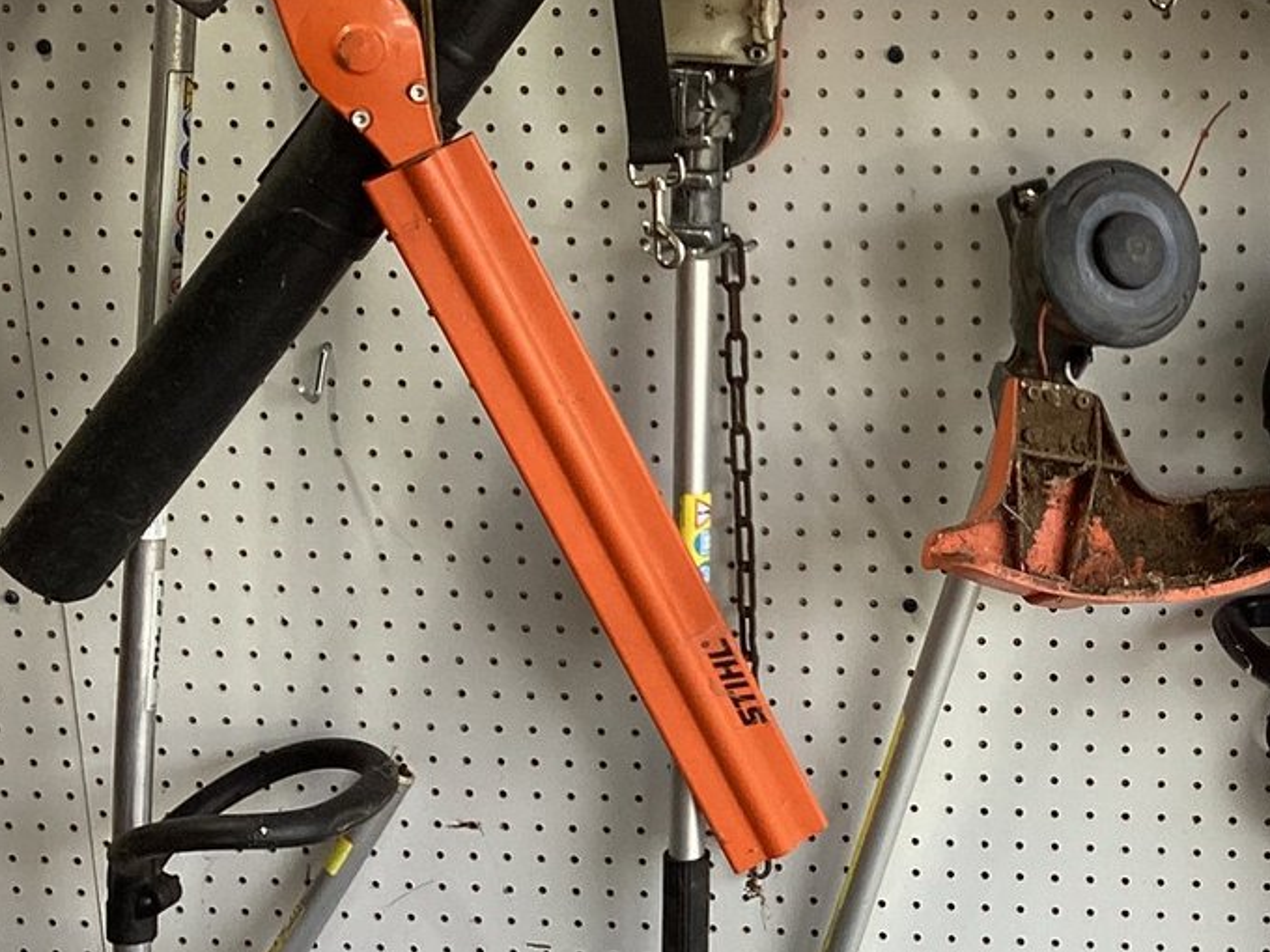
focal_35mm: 69
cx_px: 1017
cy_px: 563
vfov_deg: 21.3
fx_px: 2531
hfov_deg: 27.6
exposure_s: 1/120
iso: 40
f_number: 2.4
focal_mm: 3.3
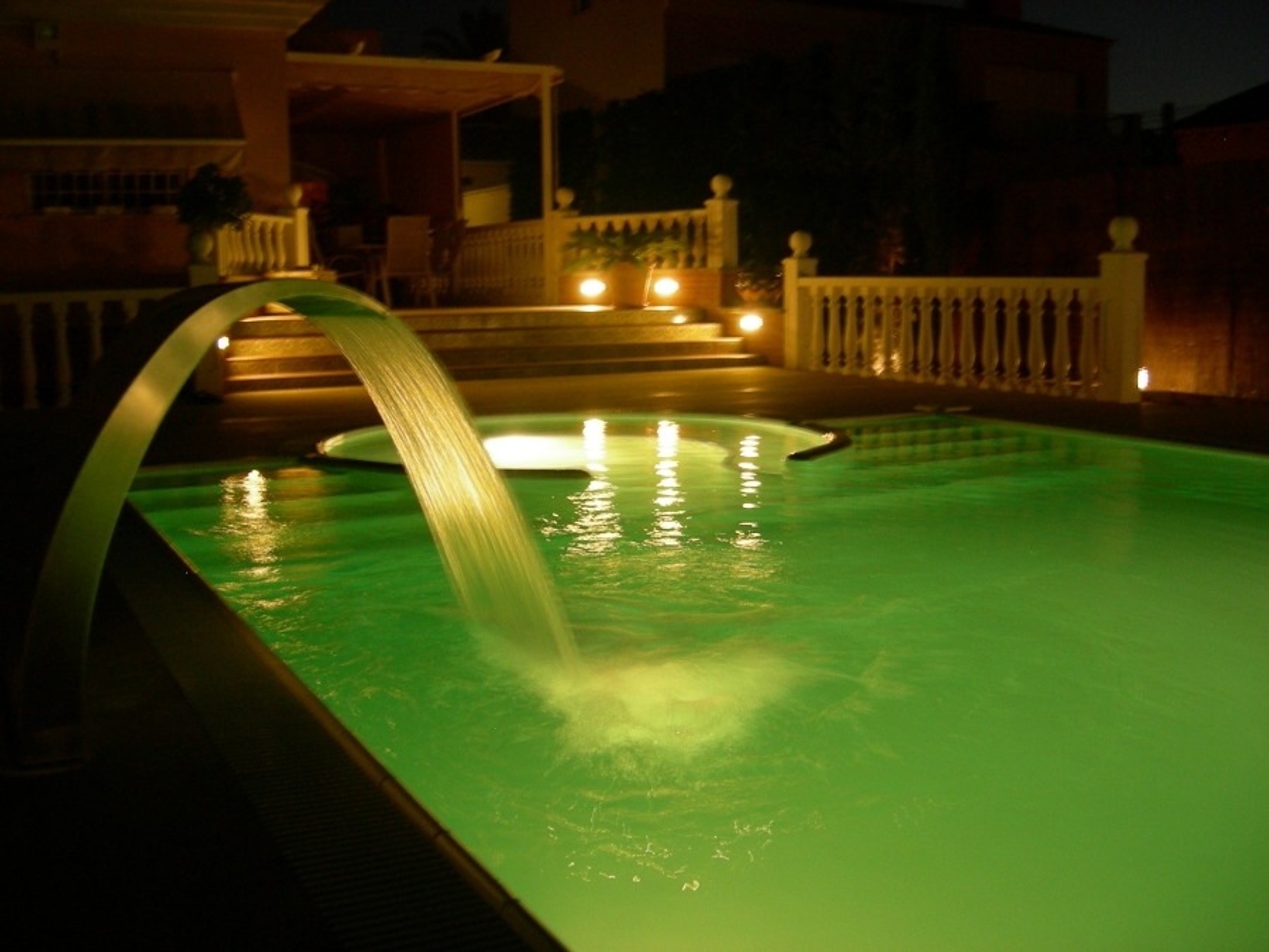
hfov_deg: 51.4
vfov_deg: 39.7
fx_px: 1320
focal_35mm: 36
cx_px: 634
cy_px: 476
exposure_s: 1/3.9
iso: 157
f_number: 2.7
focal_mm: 7.5
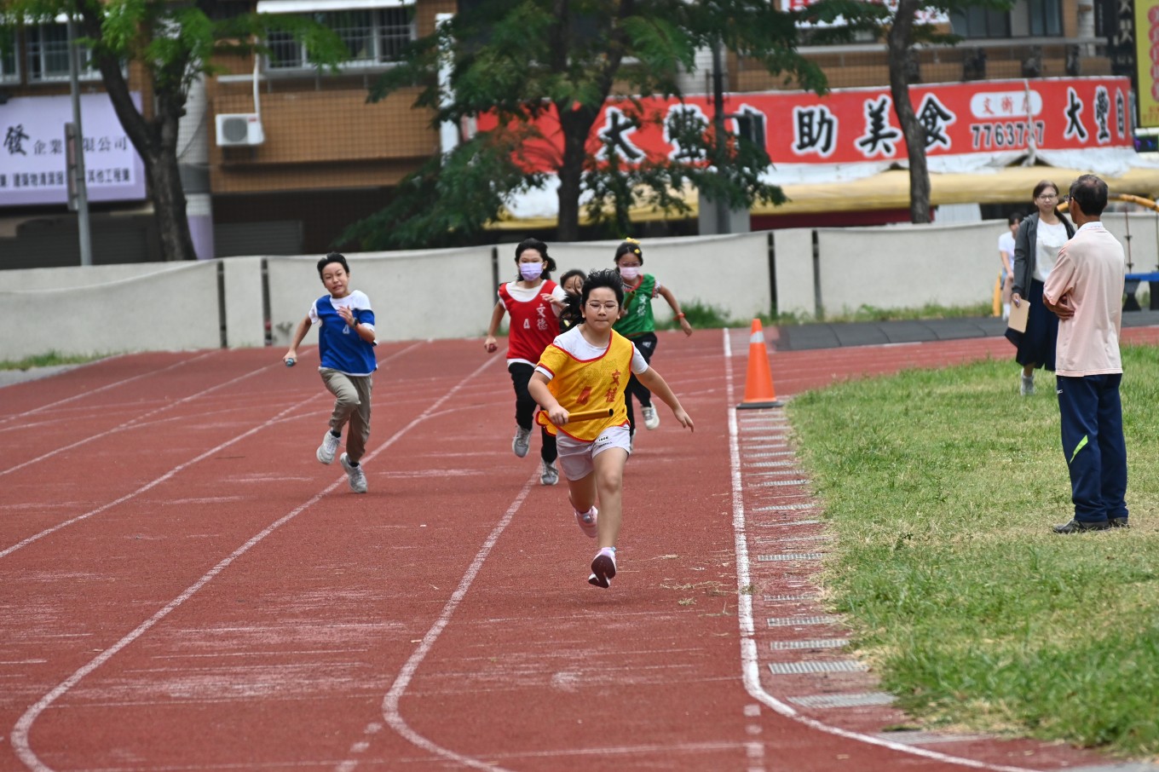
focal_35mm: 255
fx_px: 8207
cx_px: 580
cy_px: 386
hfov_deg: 8.1
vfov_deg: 5.4
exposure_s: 1/1000
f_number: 5
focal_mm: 170
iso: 500
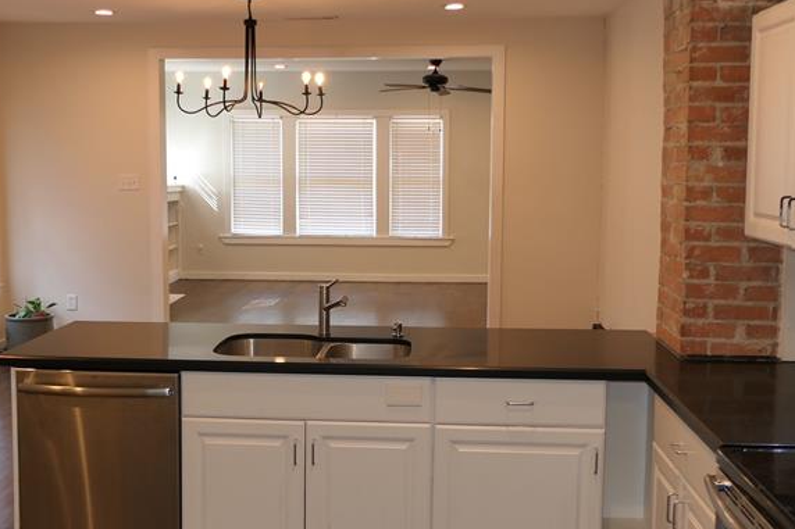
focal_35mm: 43
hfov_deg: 45.4
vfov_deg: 31.2
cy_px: 247
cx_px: 356
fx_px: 949
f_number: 1.4
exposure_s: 1/100
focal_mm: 8.8
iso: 125
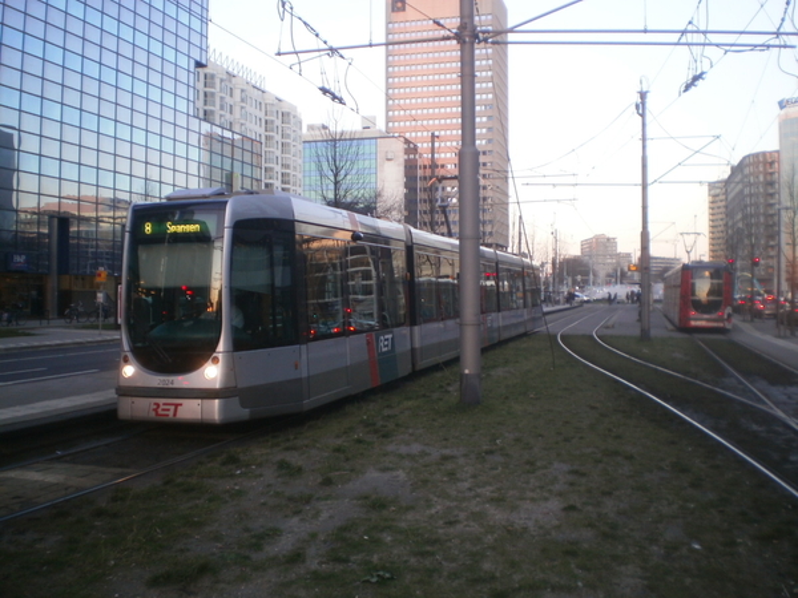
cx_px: 399
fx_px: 830
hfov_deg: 51.4
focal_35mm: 36
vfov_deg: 39.7
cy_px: 299
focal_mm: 6.3
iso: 100
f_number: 3.1
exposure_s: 1/50
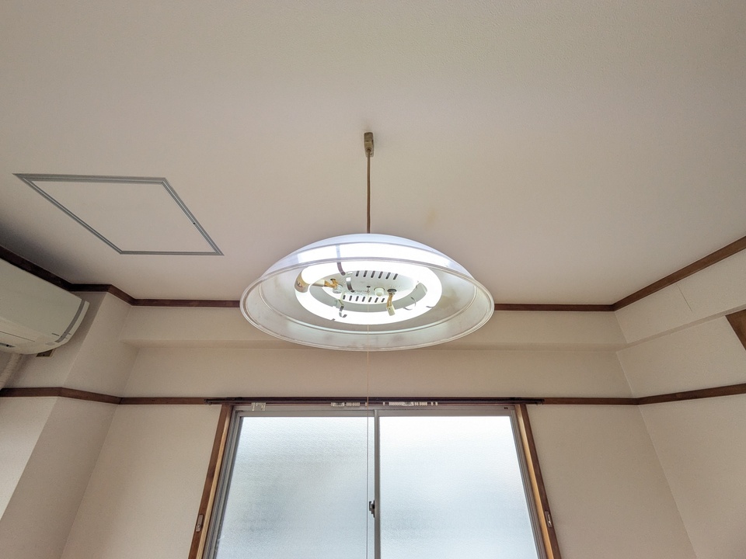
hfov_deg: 102.1
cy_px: 280
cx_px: 373
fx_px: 302
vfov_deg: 85.7
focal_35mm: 14
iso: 49
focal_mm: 1.83
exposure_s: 1/159
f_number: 2.2
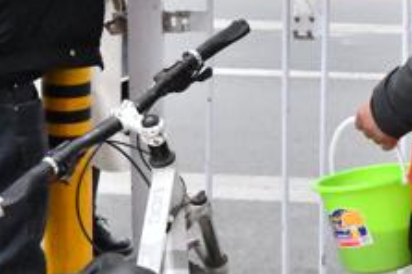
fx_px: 1108
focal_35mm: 97
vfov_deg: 13.9
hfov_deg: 21.0
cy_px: 28
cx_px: 272
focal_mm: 30
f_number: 18
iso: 16000
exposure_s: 1/1250
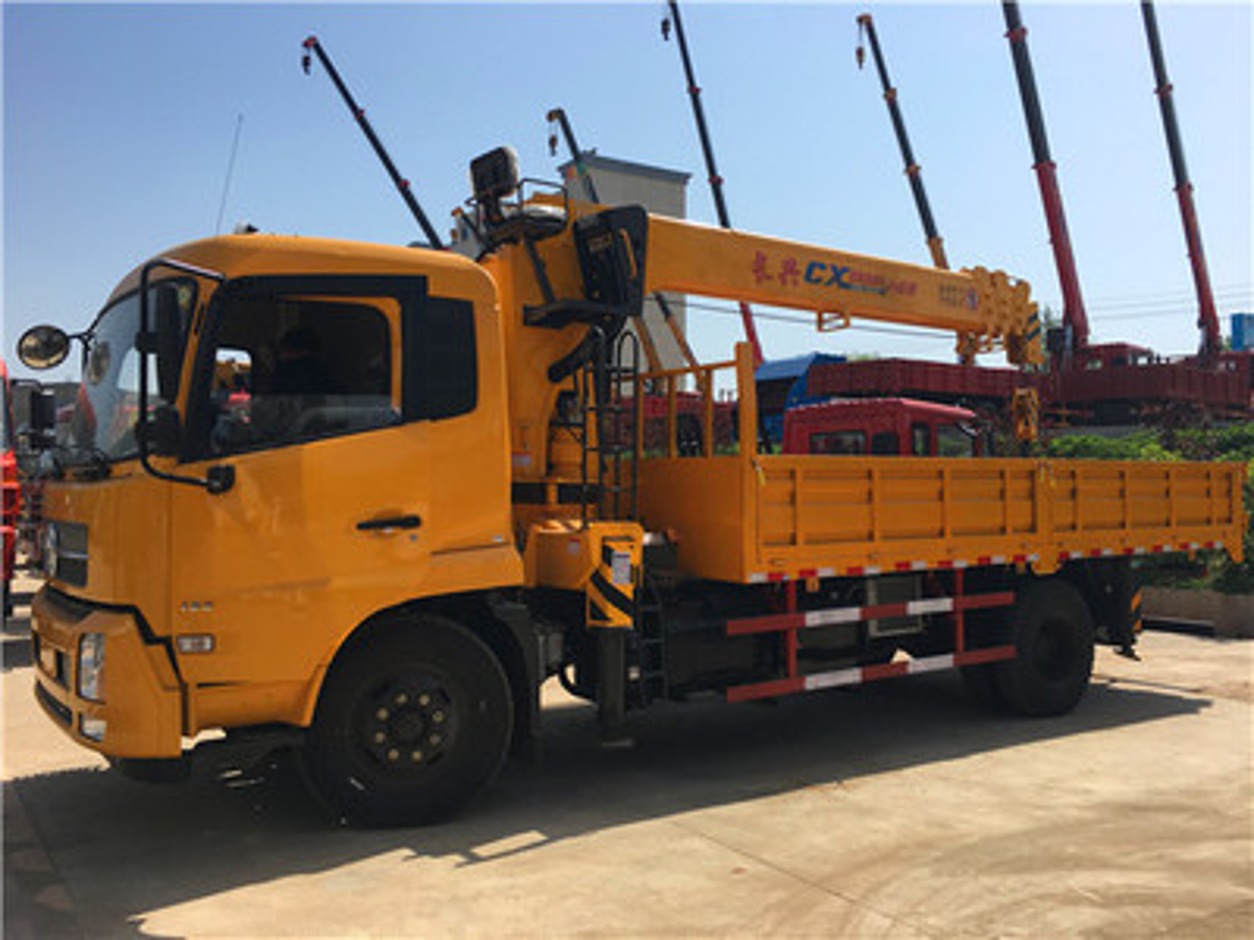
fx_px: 1051
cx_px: 627
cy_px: 470
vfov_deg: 48.2
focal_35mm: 29
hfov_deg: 61.7
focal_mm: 4.15
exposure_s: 1/1832
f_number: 2.2
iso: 25
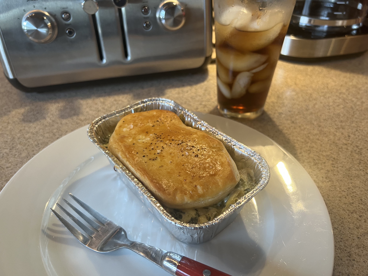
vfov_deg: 53.1
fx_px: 276
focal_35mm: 26
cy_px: 138
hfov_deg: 67.3
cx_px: 184
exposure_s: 1/60
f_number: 1.5
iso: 125
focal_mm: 5.7
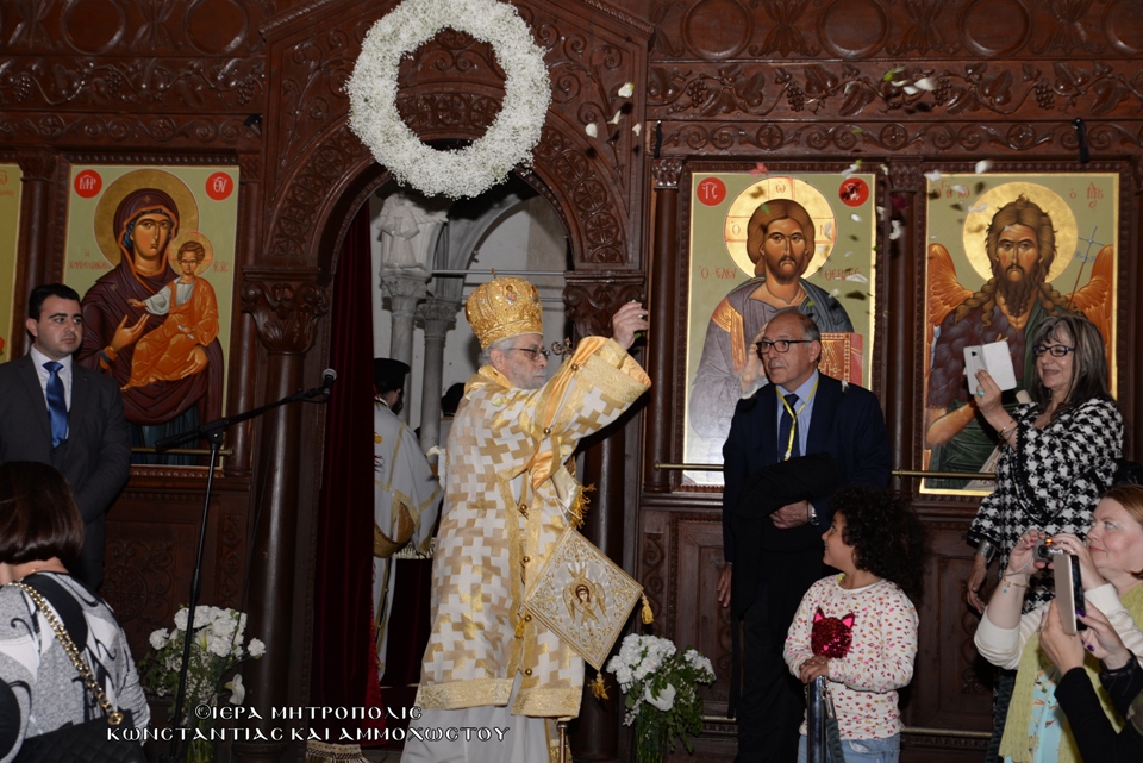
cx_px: 572
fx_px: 1461
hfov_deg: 42.7
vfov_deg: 29.3
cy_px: 382
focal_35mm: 46
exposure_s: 1/100
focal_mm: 46
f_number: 6.3
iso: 500
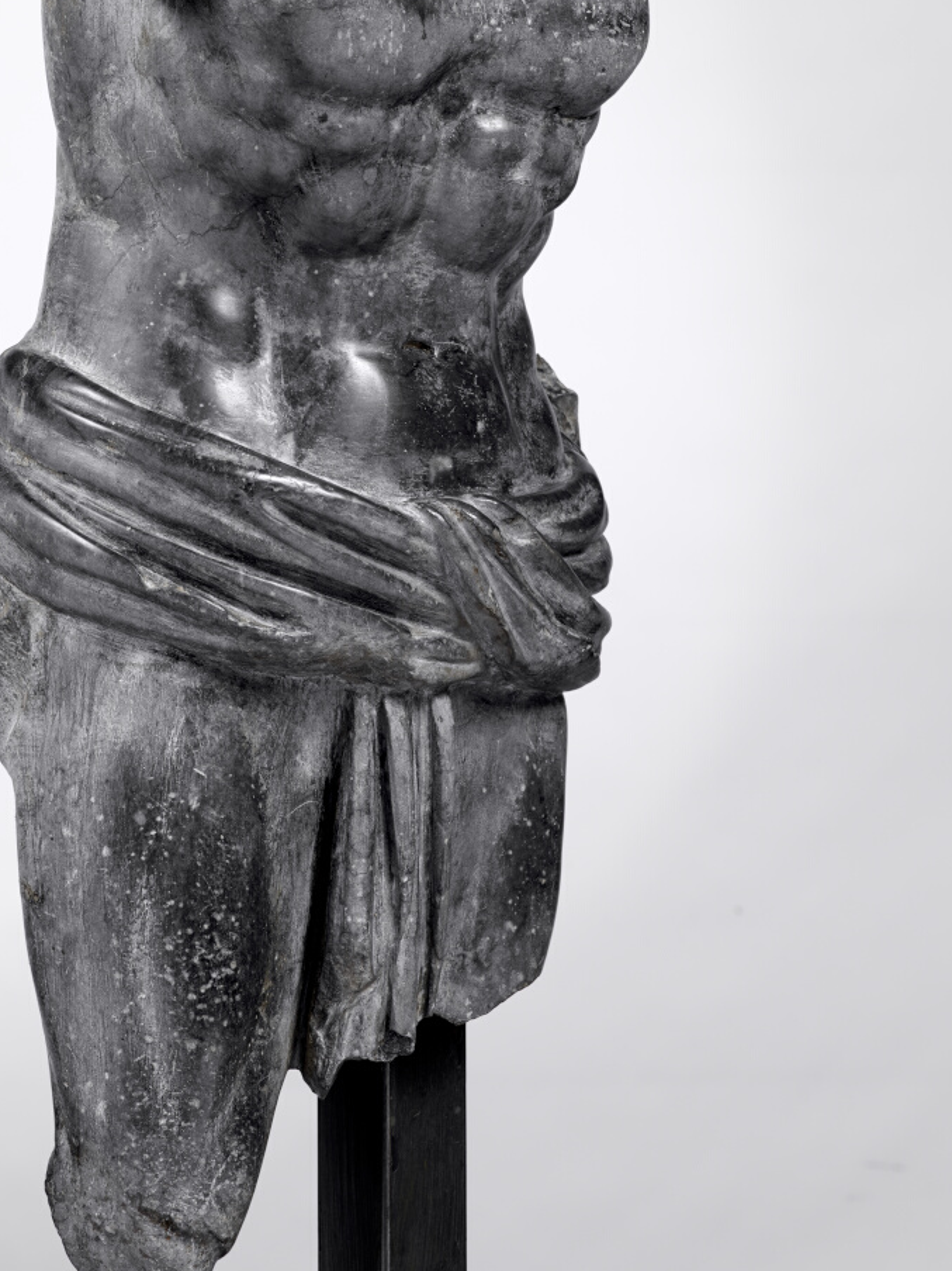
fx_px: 3411
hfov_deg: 15.8
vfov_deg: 21.0
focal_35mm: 93
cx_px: 304
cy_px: 467
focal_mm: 80
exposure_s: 1/125
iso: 125
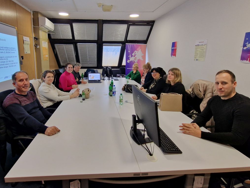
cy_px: 78
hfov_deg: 90.3
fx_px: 123
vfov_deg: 74.2
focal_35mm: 17
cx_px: 105
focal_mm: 2.2
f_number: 2.2
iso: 250
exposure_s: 1/60
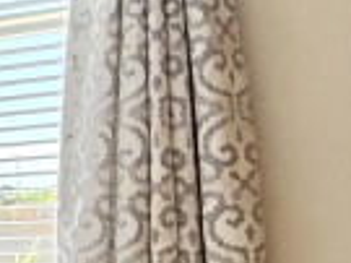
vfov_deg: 13.8
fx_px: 1074
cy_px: 242
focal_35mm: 106
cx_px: -712
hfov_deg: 11.2
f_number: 2.2
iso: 64
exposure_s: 1/123
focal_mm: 2.22
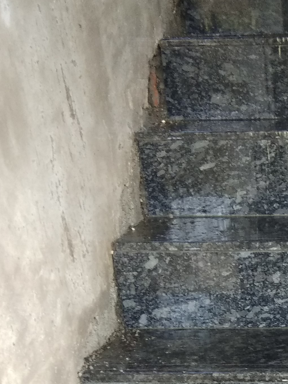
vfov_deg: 26.8
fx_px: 710
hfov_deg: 21.1
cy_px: 461
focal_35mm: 64
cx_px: 363
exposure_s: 1/33
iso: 320
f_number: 2
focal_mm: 3.57
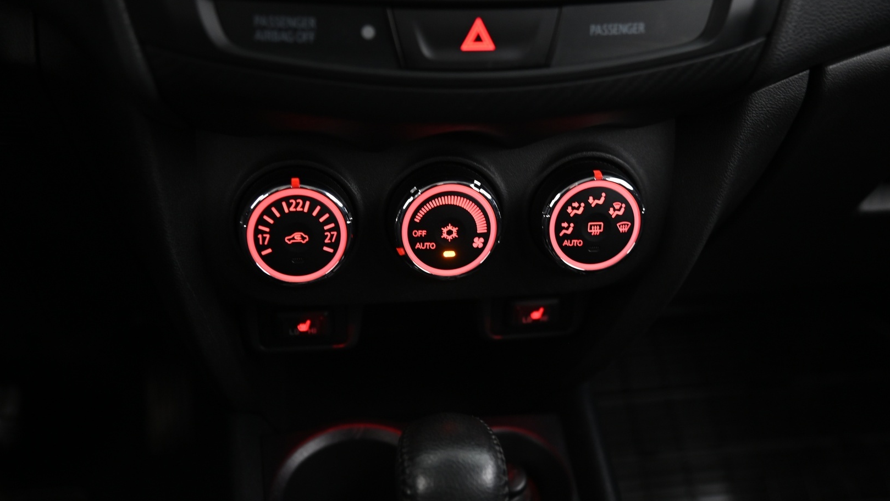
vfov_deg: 28.4
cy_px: 256
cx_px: 445
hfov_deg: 48.4
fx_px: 991
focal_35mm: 42
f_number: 4
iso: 2000
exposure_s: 1/10
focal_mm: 40
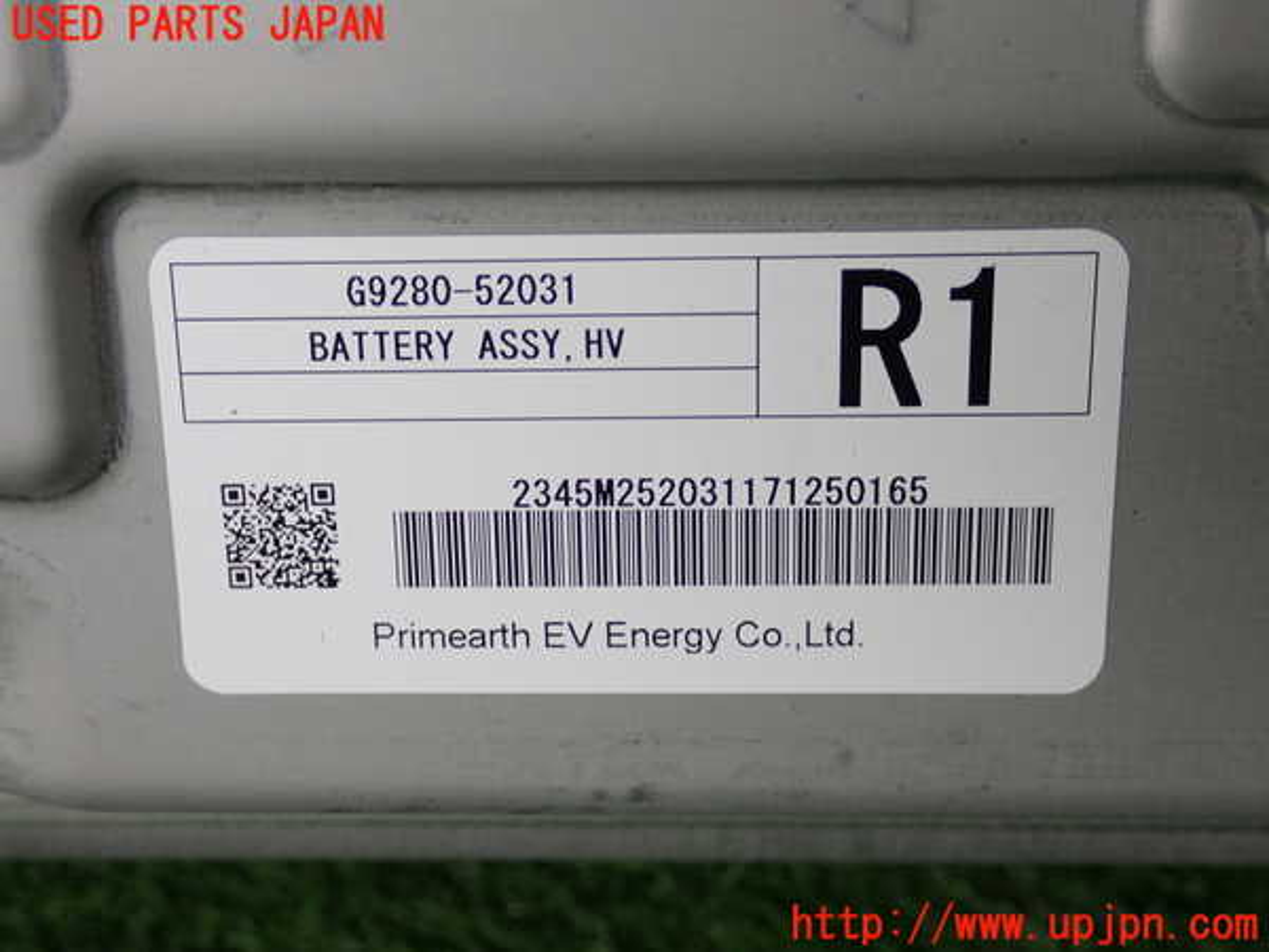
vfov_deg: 25.2
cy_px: 476
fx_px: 2126
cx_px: 634
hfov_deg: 33.2
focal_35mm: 58
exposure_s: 1/125
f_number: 3.5
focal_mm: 10.35
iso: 200
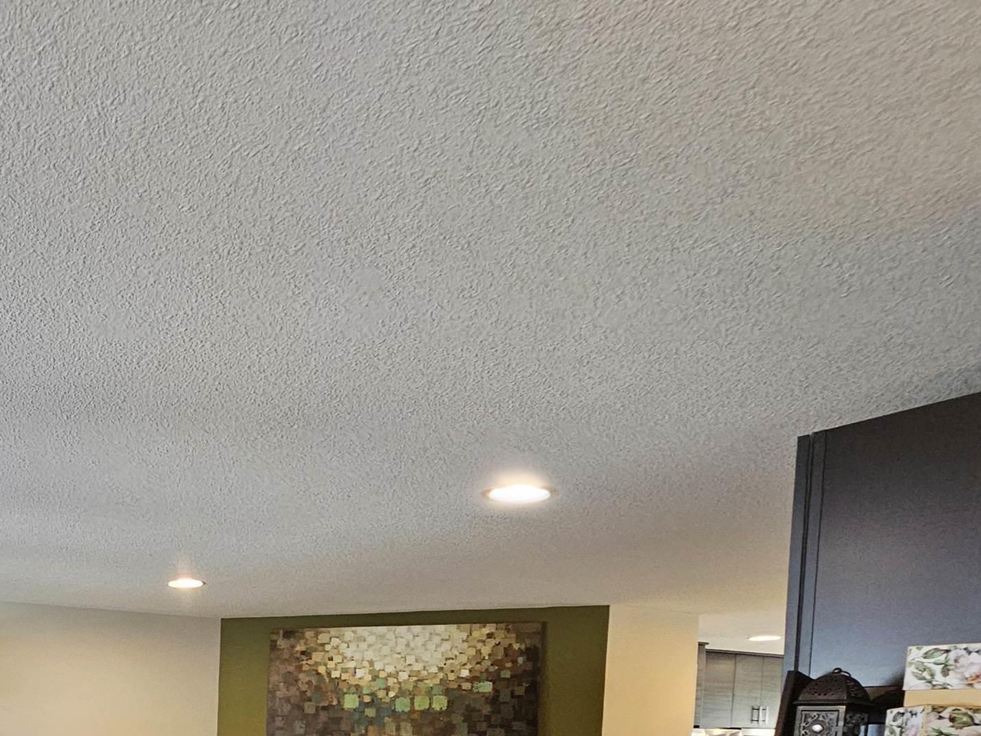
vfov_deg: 42.0
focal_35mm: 28
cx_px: 21
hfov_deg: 51.9
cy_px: 760
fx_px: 794
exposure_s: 1/60
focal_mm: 2.2
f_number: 2.2
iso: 250
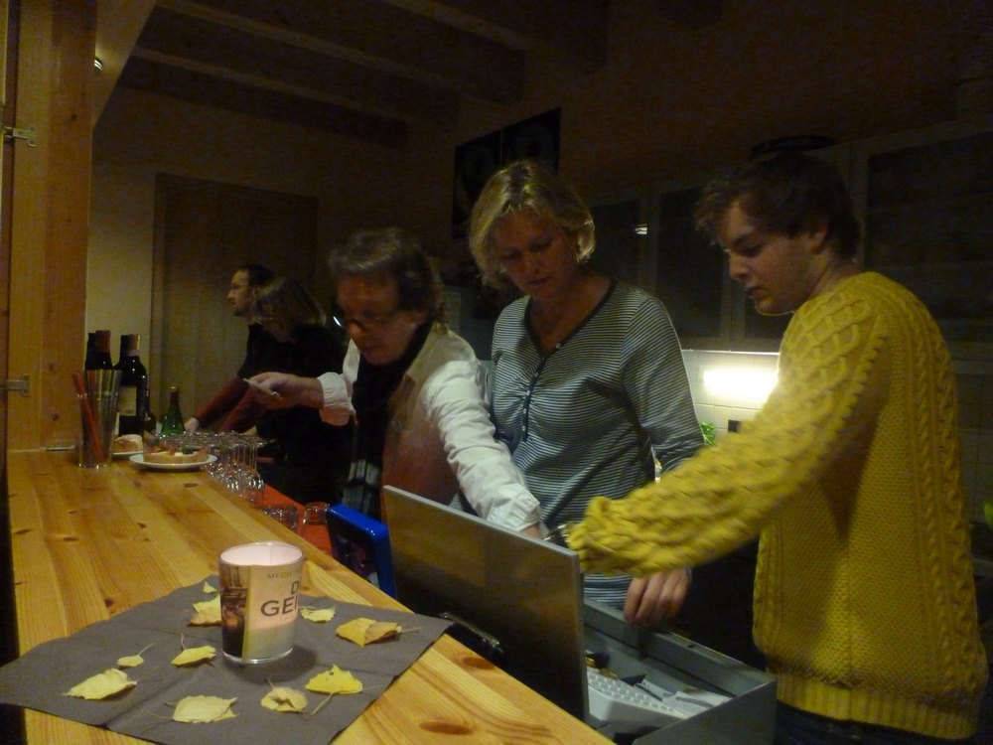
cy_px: 372
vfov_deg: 56.8
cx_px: 496
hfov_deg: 71.6
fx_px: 688
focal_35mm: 24
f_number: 3.3
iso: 800
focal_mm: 4.3
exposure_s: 1/40
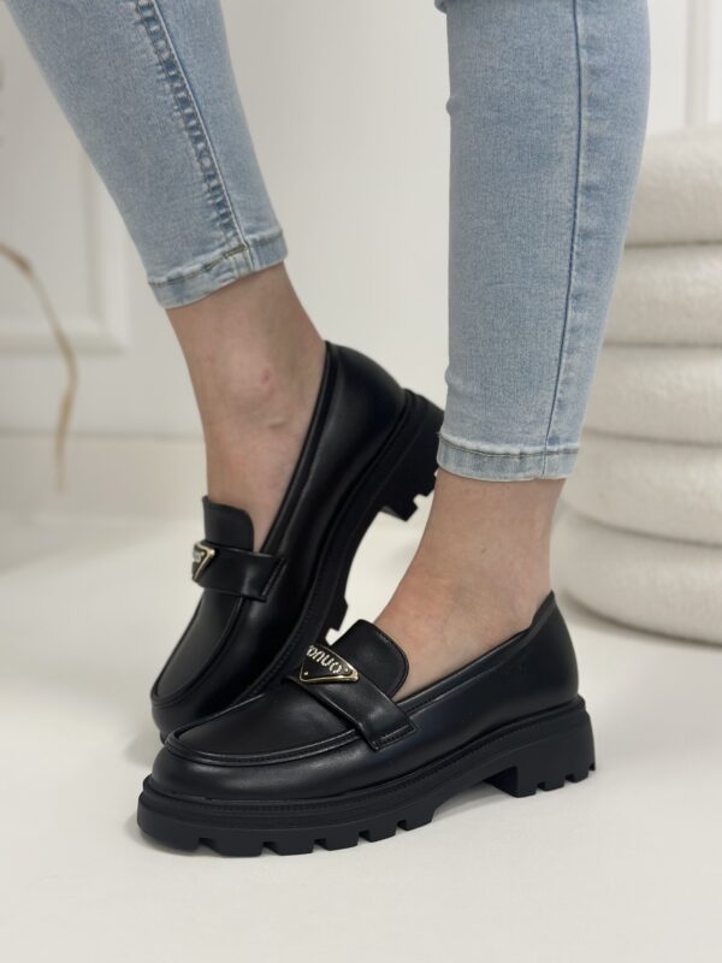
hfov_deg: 30.3
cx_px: 361
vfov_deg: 39.7
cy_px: 482
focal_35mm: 48
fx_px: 1335
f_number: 1.78
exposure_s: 1/100
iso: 160
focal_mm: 6.86
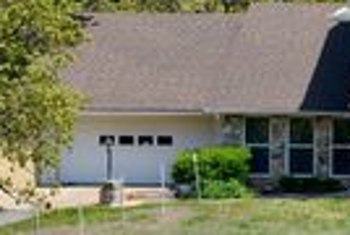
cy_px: 279
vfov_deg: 4.0
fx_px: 3342
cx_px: 538
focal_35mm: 343
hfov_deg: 5.9
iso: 320
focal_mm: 92
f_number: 10
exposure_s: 1/400
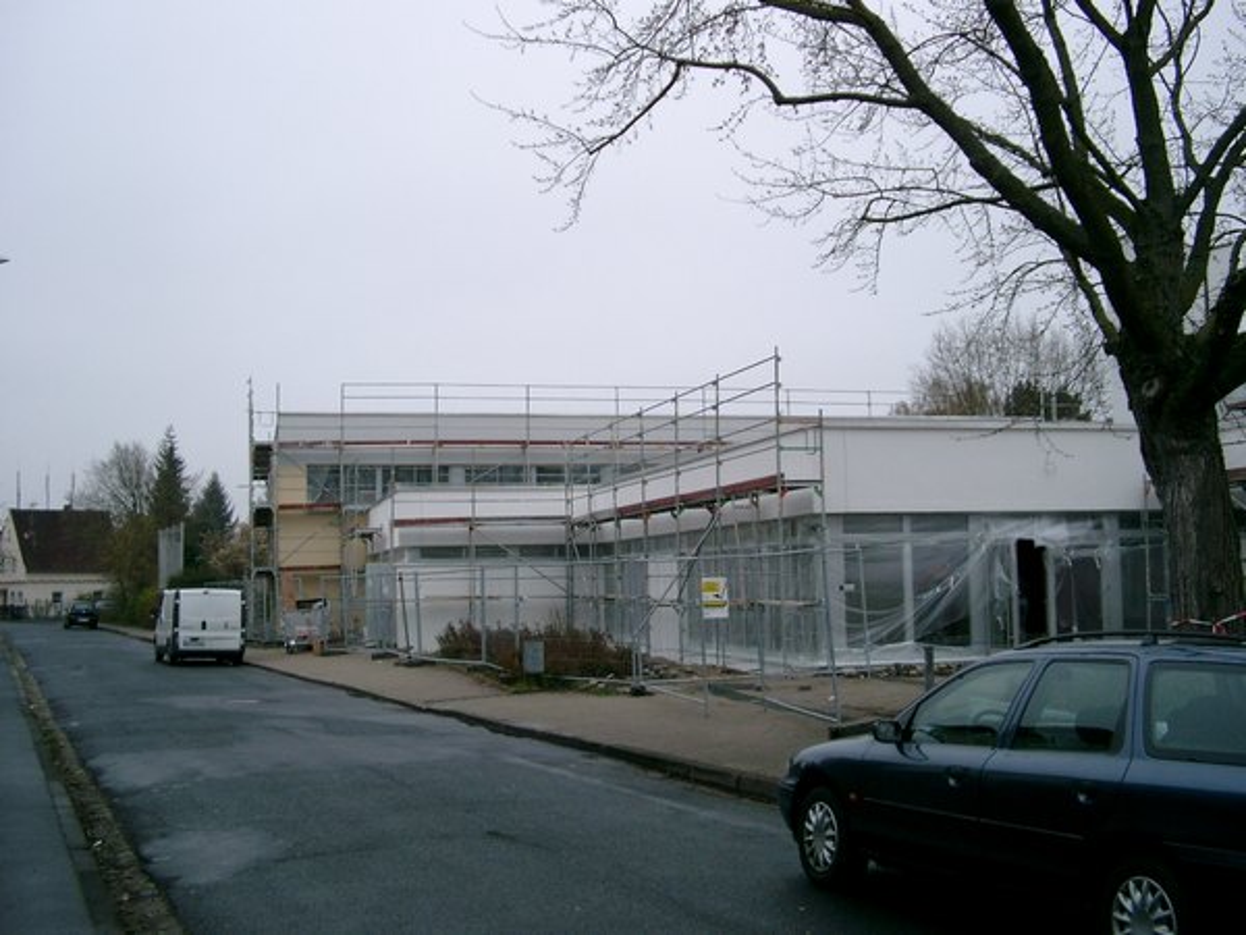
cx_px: 623
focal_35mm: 37
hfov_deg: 50.1
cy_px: 468
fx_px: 1332
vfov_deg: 38.7
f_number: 2.6
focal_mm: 7.6
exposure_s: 1/1000
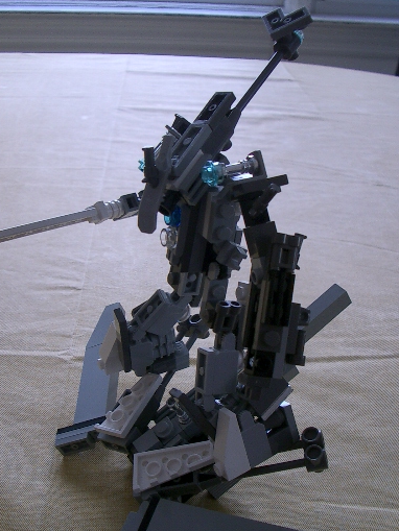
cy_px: 283
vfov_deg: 42.9
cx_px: 168
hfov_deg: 32.8
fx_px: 676
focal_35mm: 44
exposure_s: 1/80
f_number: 2.6
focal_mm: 5.8
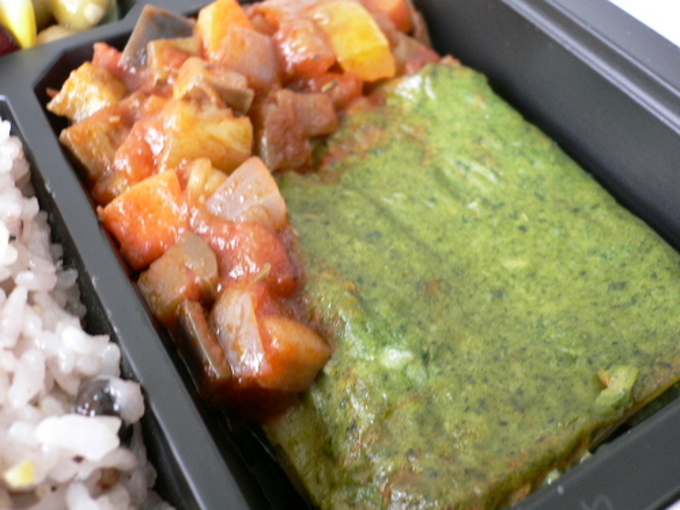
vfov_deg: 40.7
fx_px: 688
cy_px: 255
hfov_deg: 52.6
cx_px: 340
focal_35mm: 35
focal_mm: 5.8
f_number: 2.8
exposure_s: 1/13
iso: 100
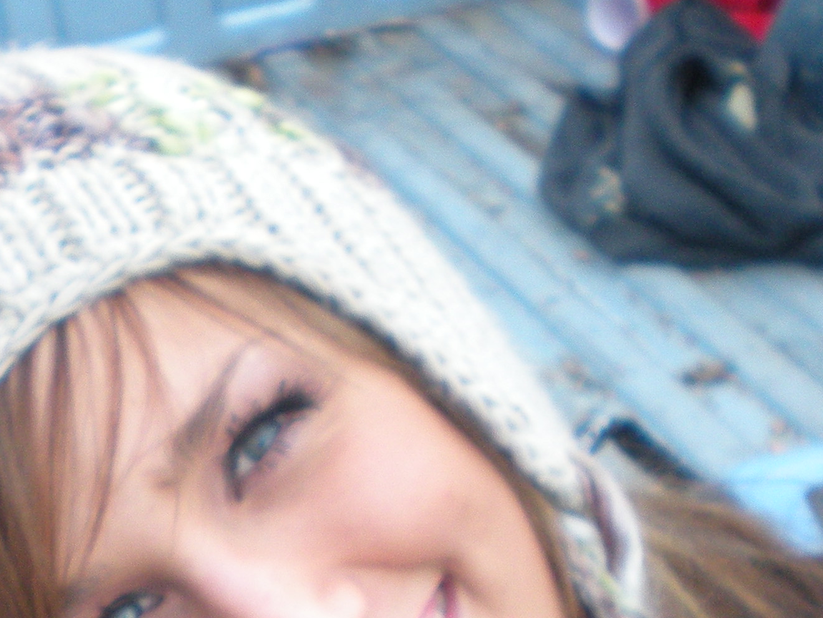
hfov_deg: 20.3
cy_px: 752
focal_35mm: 94
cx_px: 44
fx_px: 2235
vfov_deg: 15.2
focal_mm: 6.3
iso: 186
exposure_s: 1/68
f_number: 3.1
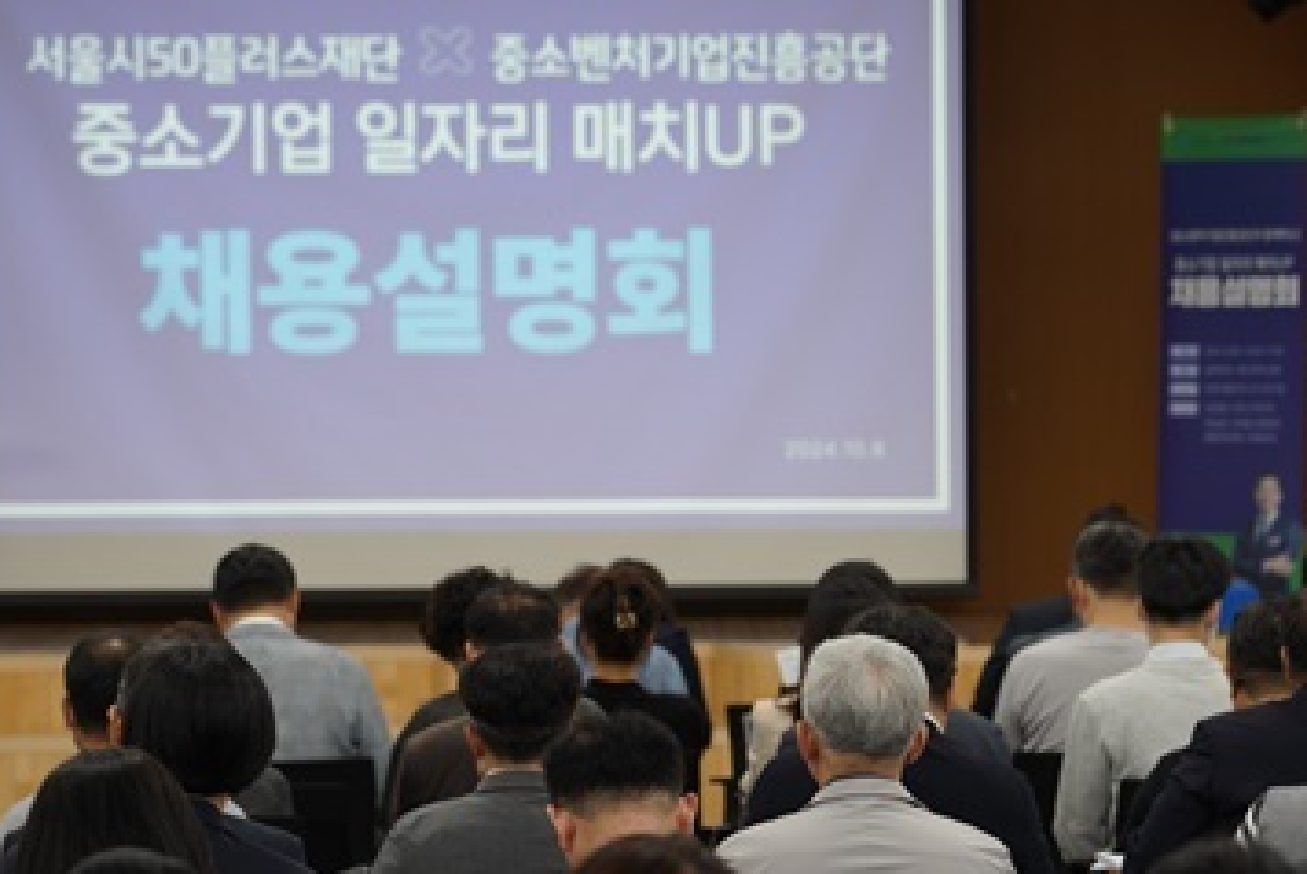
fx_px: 5813
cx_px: 778
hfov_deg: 12.8
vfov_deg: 8.6
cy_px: 608
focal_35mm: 160
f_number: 3.5
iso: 800
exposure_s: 1/160
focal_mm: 89
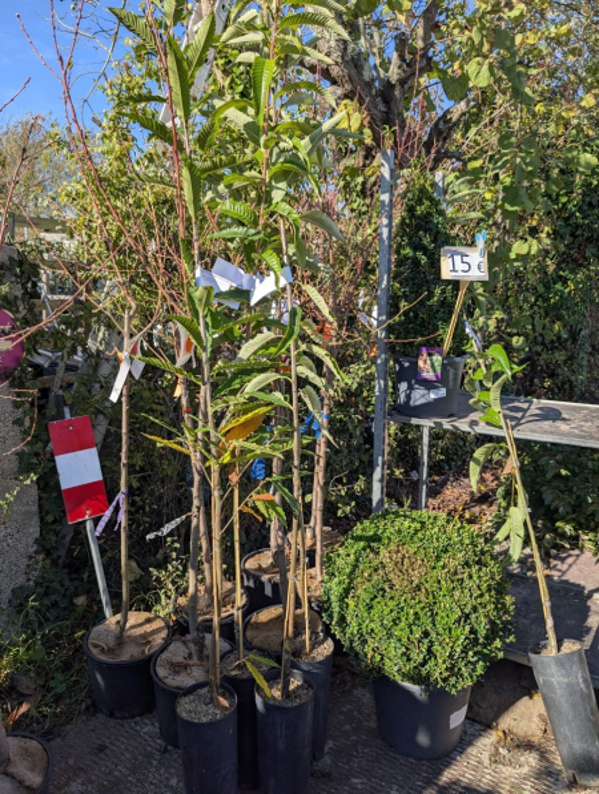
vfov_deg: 71.5
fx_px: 552
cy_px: 397
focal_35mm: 24
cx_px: 300
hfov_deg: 57.0
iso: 20
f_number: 1.68
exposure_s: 1/782
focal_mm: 6.9
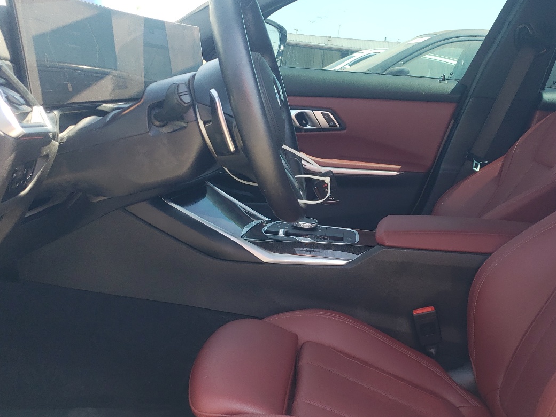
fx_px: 642
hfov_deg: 46.5
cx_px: 342
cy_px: 256
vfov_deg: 35.8
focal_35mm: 40
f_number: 1.5
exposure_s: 1/200
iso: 50
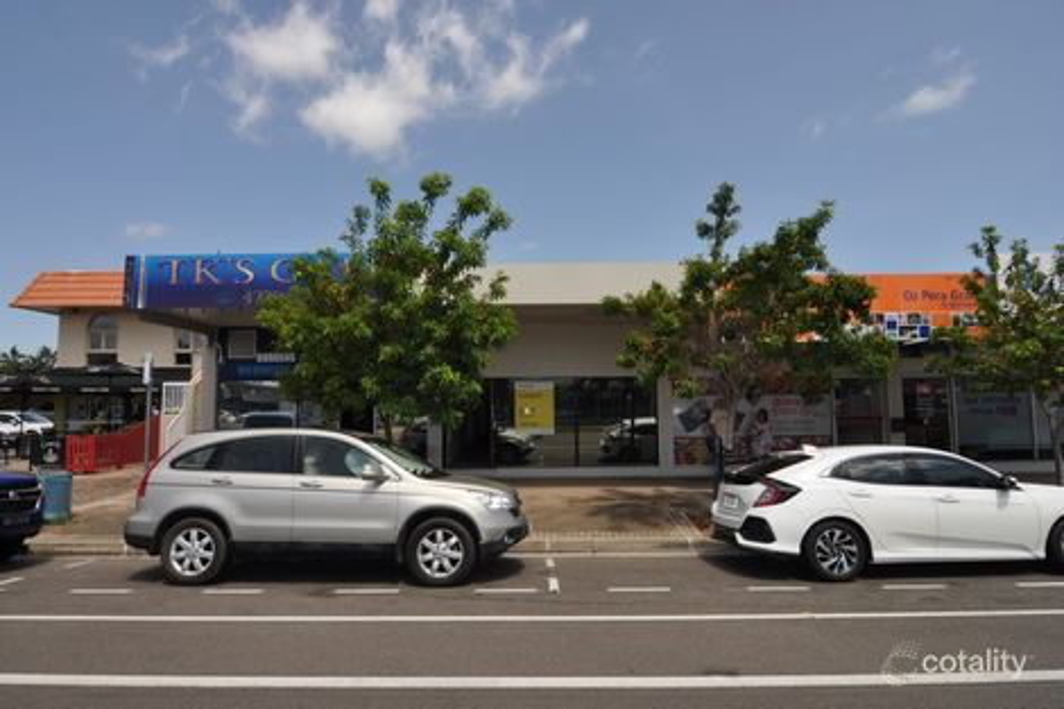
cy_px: 354
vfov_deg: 63.2
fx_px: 576
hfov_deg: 85.4
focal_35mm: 20
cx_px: 532
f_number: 14
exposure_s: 1/200
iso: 200
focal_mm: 13
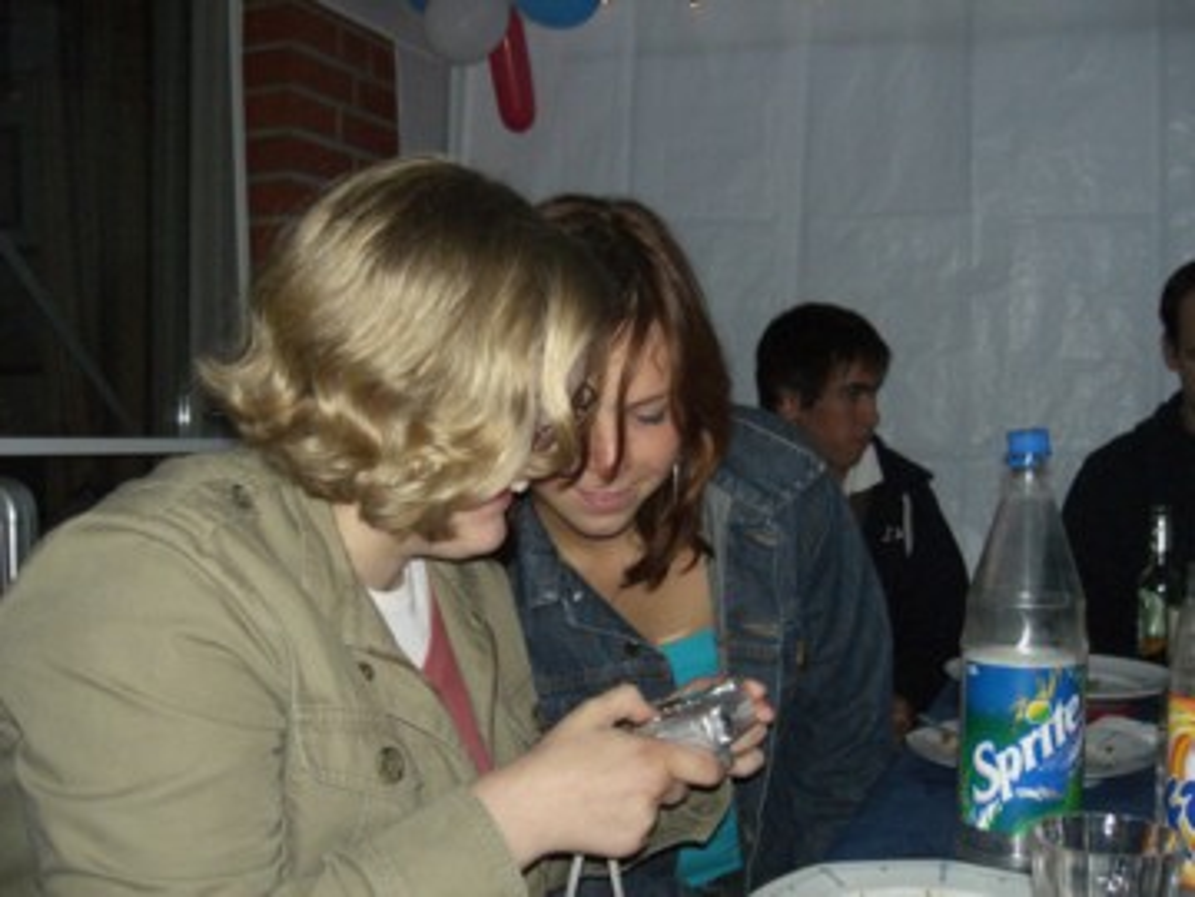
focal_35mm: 38
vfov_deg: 37.7
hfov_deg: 49.0
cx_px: 598
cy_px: 448
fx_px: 1312
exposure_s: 1/60
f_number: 3.1
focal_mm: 6.3
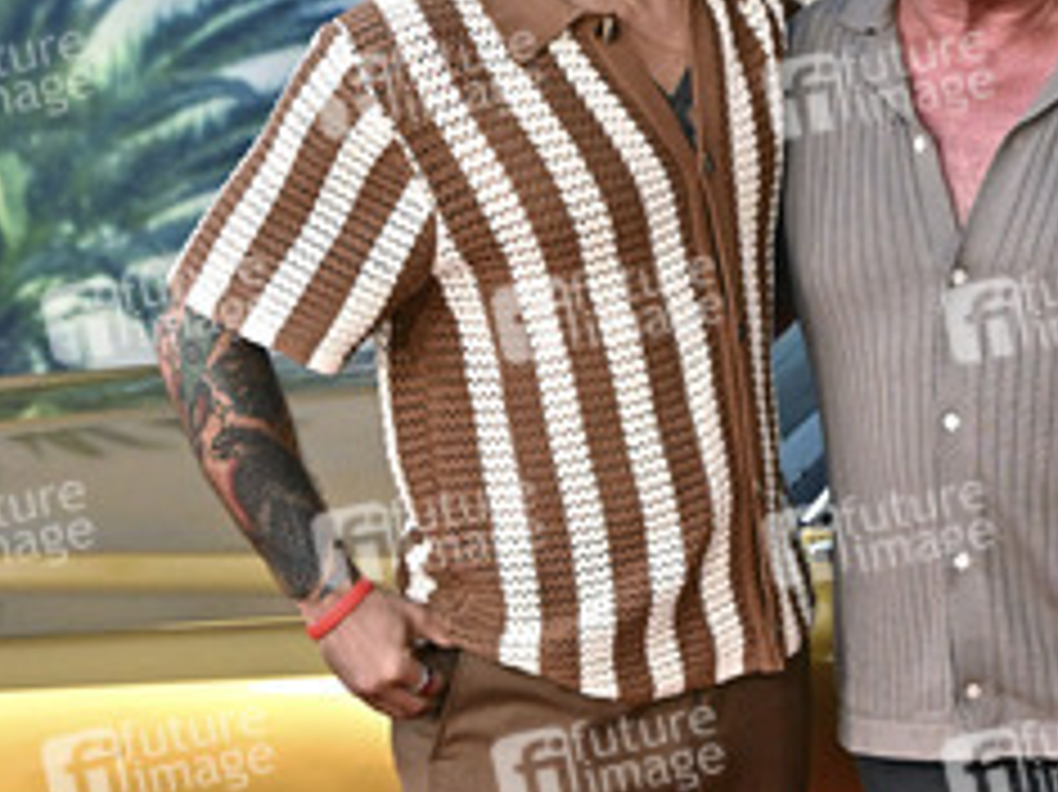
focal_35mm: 83
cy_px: 198
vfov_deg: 17.7
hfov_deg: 23.0
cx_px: 936
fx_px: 2536
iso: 2500
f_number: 4.5
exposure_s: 1/320
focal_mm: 45
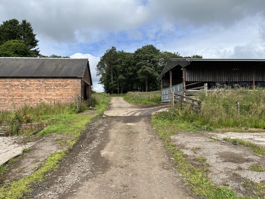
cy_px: 100
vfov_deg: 53.1
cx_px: 132
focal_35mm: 26
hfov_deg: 67.3
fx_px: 199
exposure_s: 1/3413
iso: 50
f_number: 1.6
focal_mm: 5.1
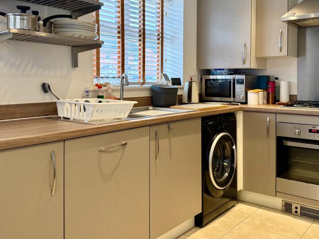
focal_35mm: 34
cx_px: 159
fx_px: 313
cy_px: 84
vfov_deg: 41.4
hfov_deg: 54.0
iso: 160
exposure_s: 1/100
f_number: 1.78
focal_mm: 6.76
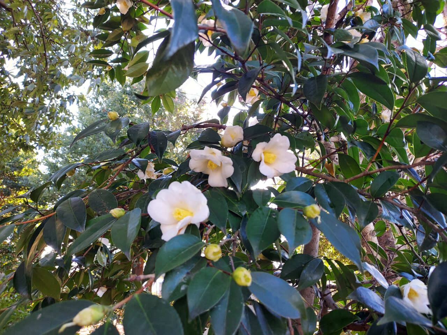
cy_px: 168
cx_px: 224
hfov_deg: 69.4
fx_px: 323
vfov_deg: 54.9
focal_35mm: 25
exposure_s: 1/100
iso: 80
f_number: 2
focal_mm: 4.6
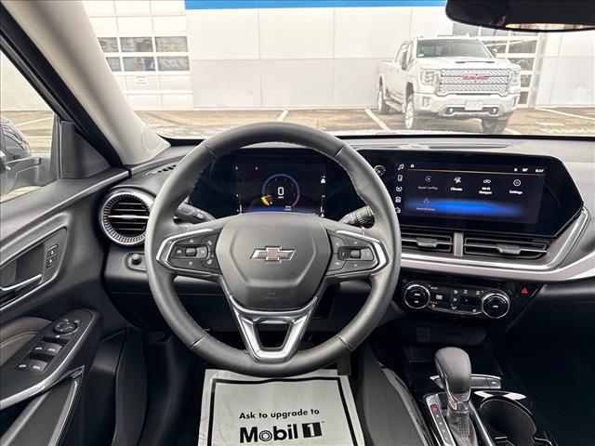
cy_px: 223
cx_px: 298
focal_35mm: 24
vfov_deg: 56.8
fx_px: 413
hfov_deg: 71.6
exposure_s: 1/60
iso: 320
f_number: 1.78
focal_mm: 6.76
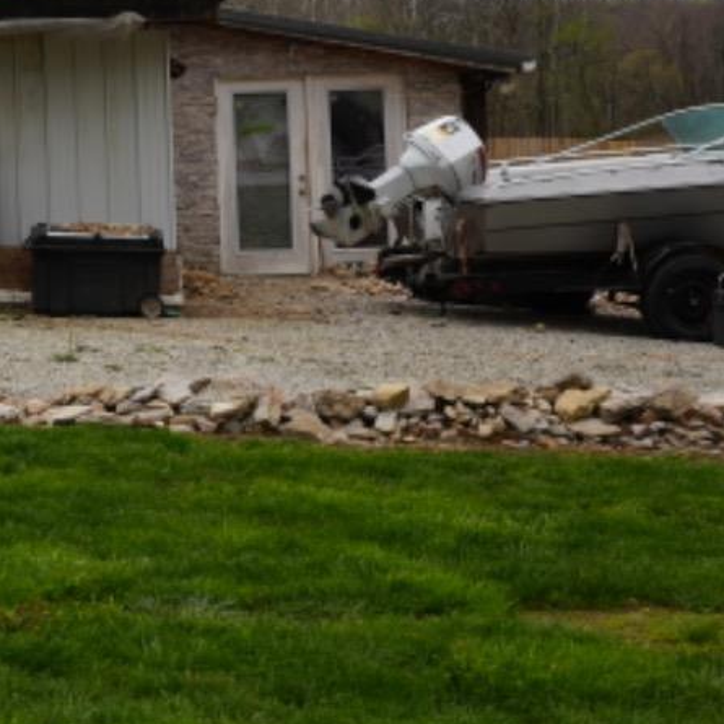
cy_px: 125
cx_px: -265
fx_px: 2035
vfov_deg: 19.9
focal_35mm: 86
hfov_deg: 18.5
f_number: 5
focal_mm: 20
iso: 100
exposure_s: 1/250
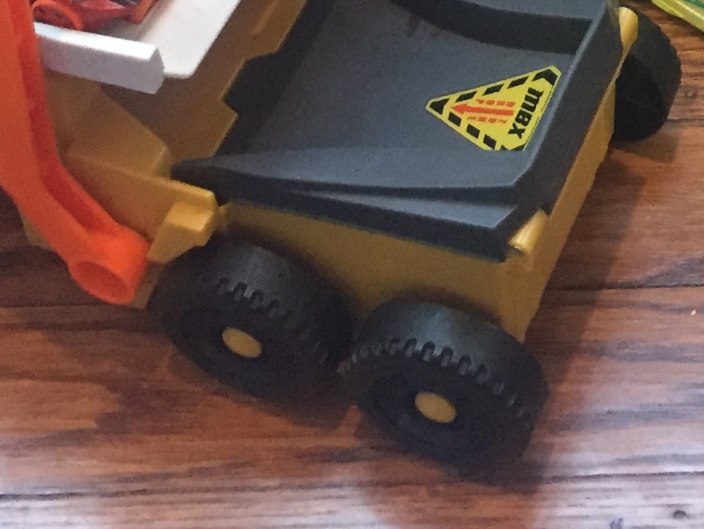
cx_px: 685
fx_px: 2116
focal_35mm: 104
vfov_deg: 13.0
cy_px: -401
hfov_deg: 18.5
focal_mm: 4.15
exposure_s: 1/20
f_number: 2.2
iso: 250
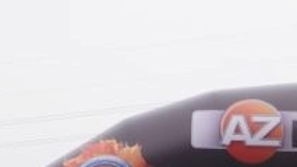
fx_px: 953
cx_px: 282
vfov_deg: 9.4
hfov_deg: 17.4
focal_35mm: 121
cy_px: 340
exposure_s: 1/125
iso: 100
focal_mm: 16
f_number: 8
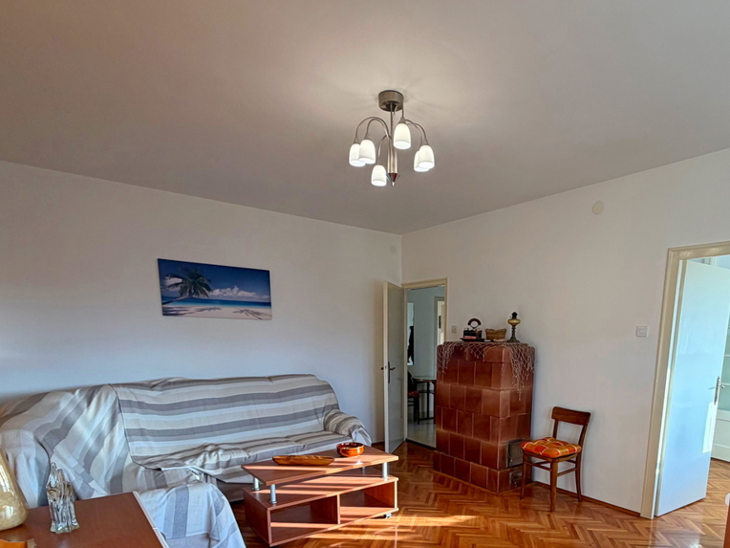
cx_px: 446
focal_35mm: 22
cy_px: 427
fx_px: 464
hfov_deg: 75.3
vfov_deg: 57.2
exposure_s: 1/100
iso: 80
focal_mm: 2.22
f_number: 2.2
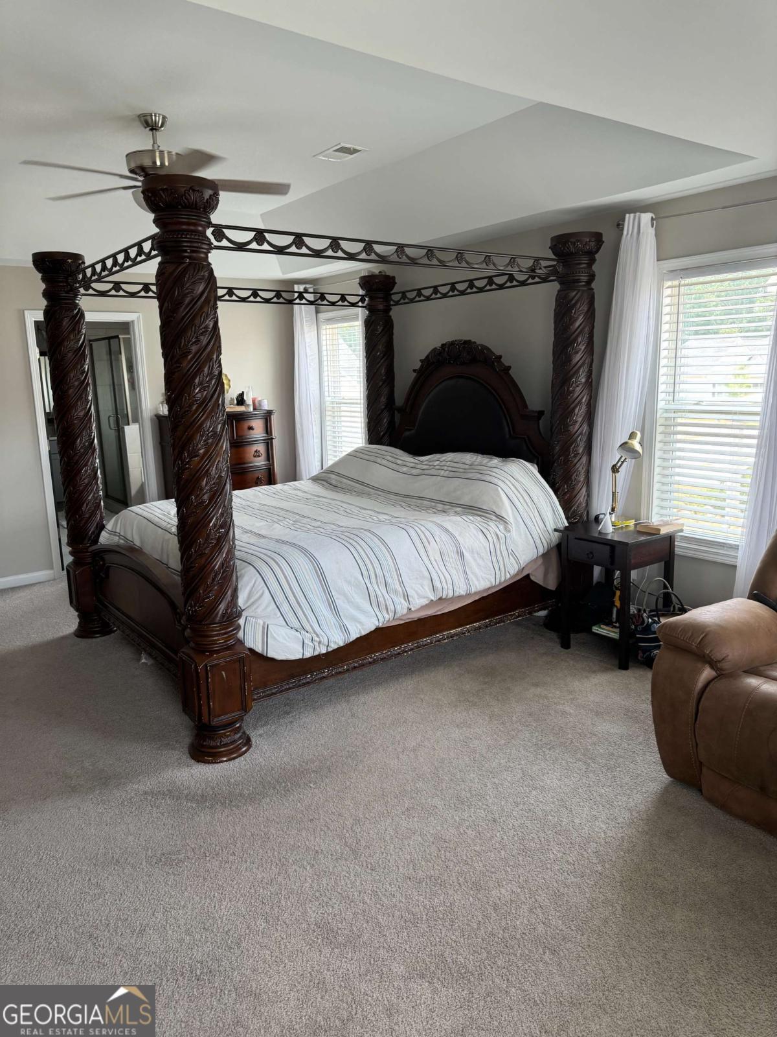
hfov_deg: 56.8
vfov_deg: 71.6
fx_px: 718
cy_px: 518
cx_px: 388
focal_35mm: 24
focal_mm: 6.76
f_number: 1.78
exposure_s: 1/121
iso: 160
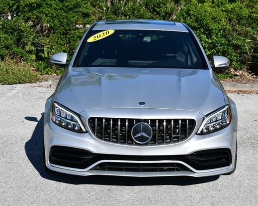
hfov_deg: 21.5
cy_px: 101
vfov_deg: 17.3
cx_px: 148
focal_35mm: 89
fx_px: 680
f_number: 9
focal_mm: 38
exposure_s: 1/320
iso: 100
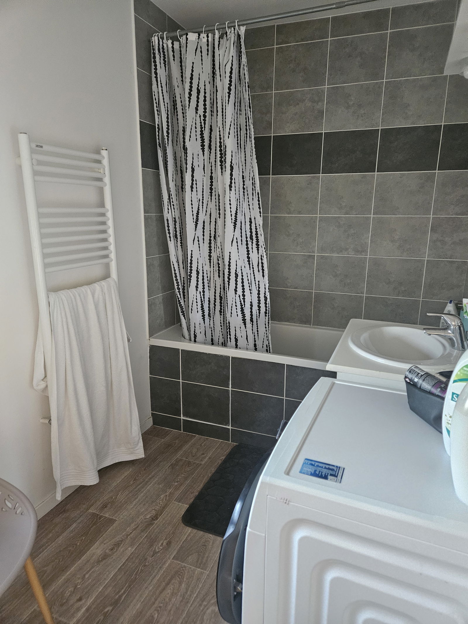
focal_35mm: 23
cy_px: 312
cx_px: 234
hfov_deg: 58.9
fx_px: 415
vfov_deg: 73.9
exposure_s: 1/100
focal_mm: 5.4
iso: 1000
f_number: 1.8
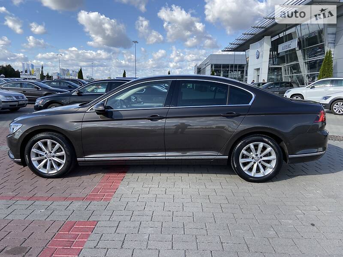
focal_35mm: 26
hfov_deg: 67.3
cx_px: 172
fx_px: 258
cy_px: 128
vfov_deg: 53.1
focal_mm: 4.2
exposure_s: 1/1565
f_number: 1.8
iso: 32
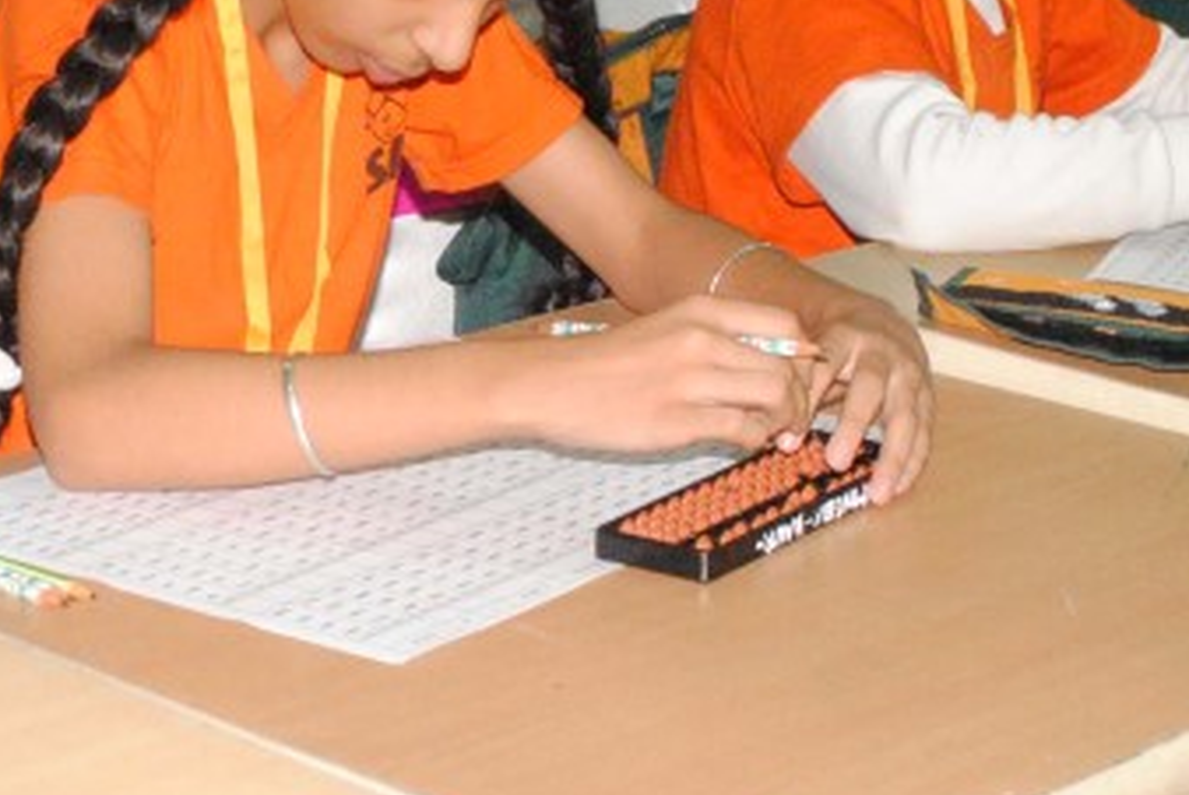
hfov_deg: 18.1
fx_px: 3702
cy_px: 306
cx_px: 227
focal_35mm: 112
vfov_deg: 12.2
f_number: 5.6
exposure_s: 1/100
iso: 1600
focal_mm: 22
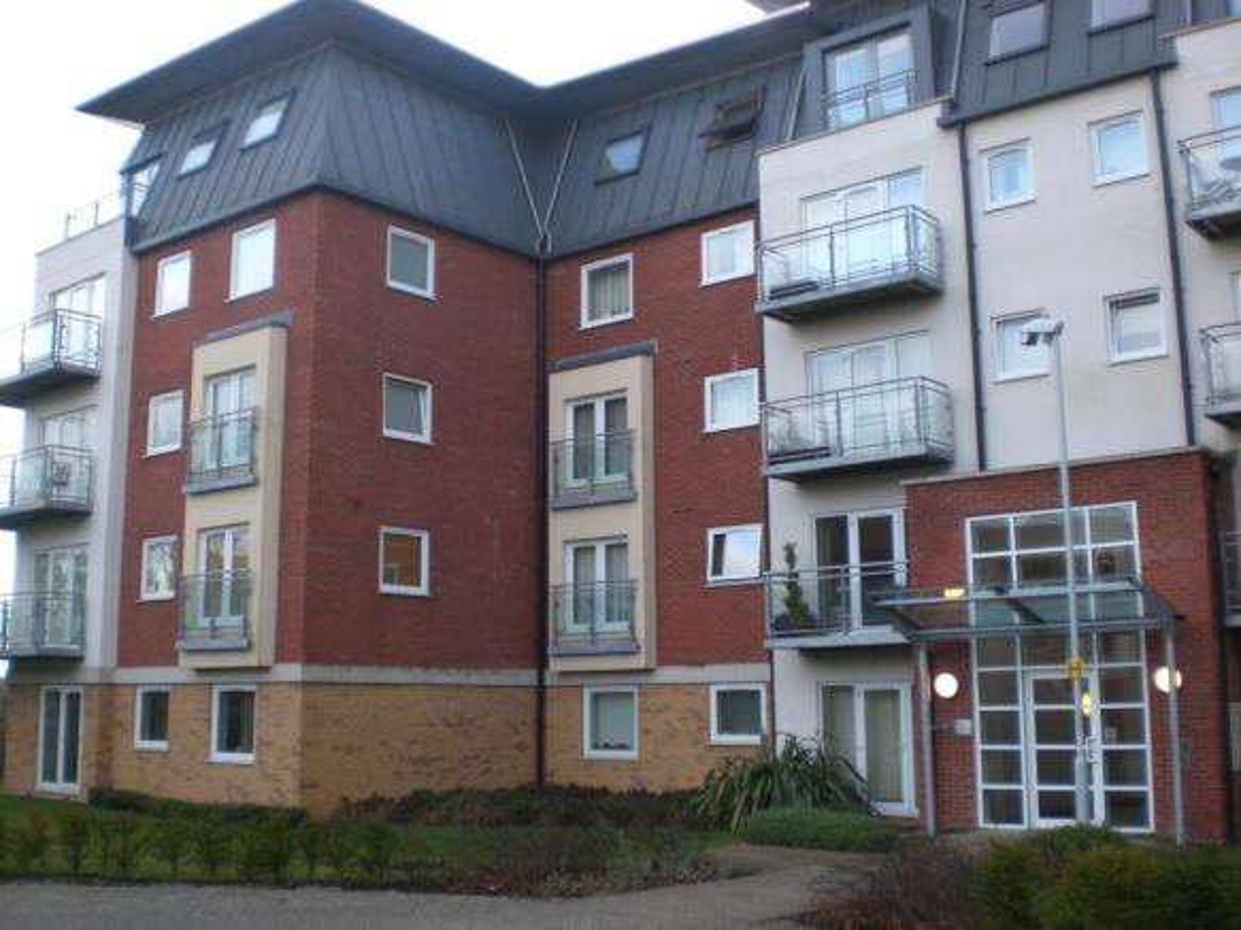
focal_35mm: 38
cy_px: 465
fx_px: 1362
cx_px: 620
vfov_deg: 37.7
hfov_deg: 49.0
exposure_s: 1/100
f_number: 3.1
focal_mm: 6.3
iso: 100
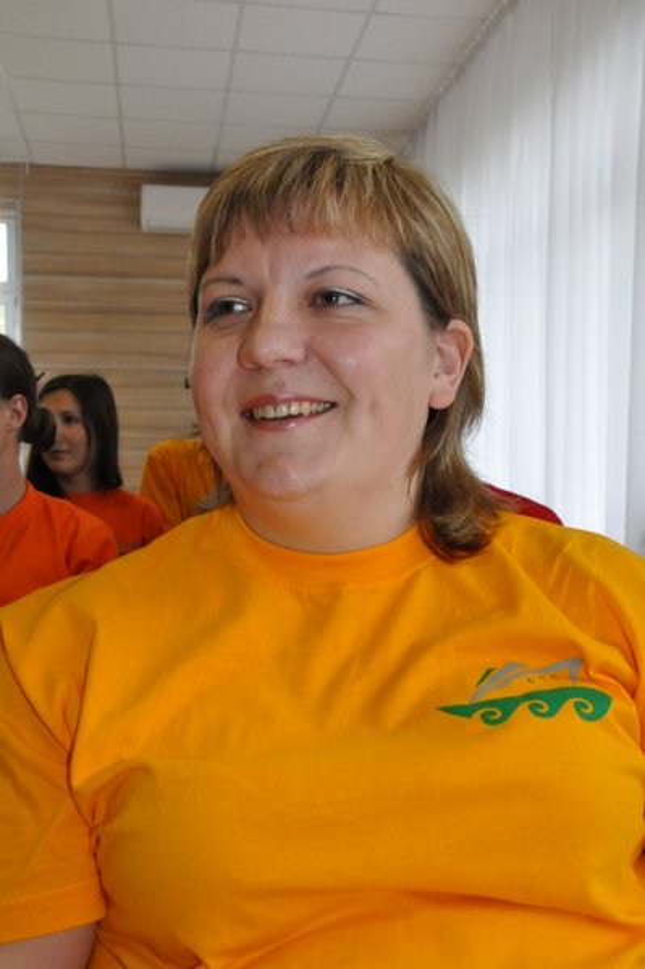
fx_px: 1292
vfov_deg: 41.1
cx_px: 322
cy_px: 484
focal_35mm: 48
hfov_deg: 28.0
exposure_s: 1/200
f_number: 10
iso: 3200
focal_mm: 32
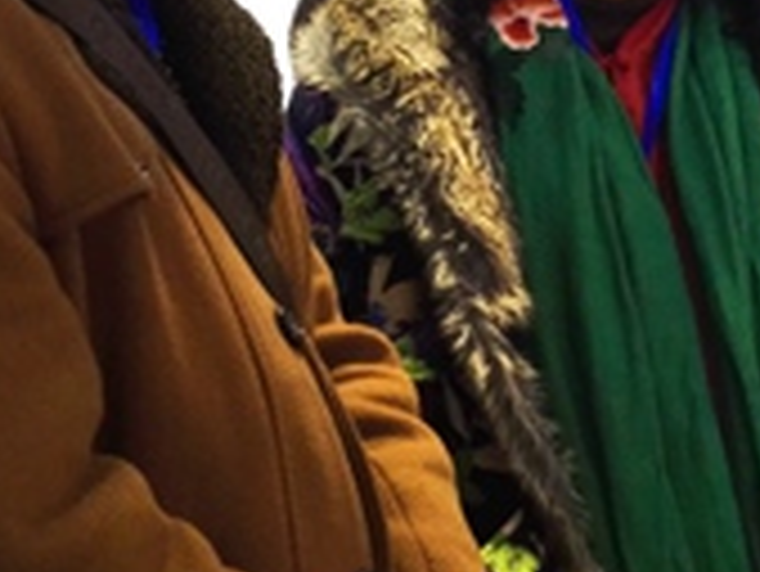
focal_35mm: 103
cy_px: 203
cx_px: 643
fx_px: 2263
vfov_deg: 14.4
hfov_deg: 18.8
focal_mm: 3.8
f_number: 2
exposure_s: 1/33.3
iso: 250
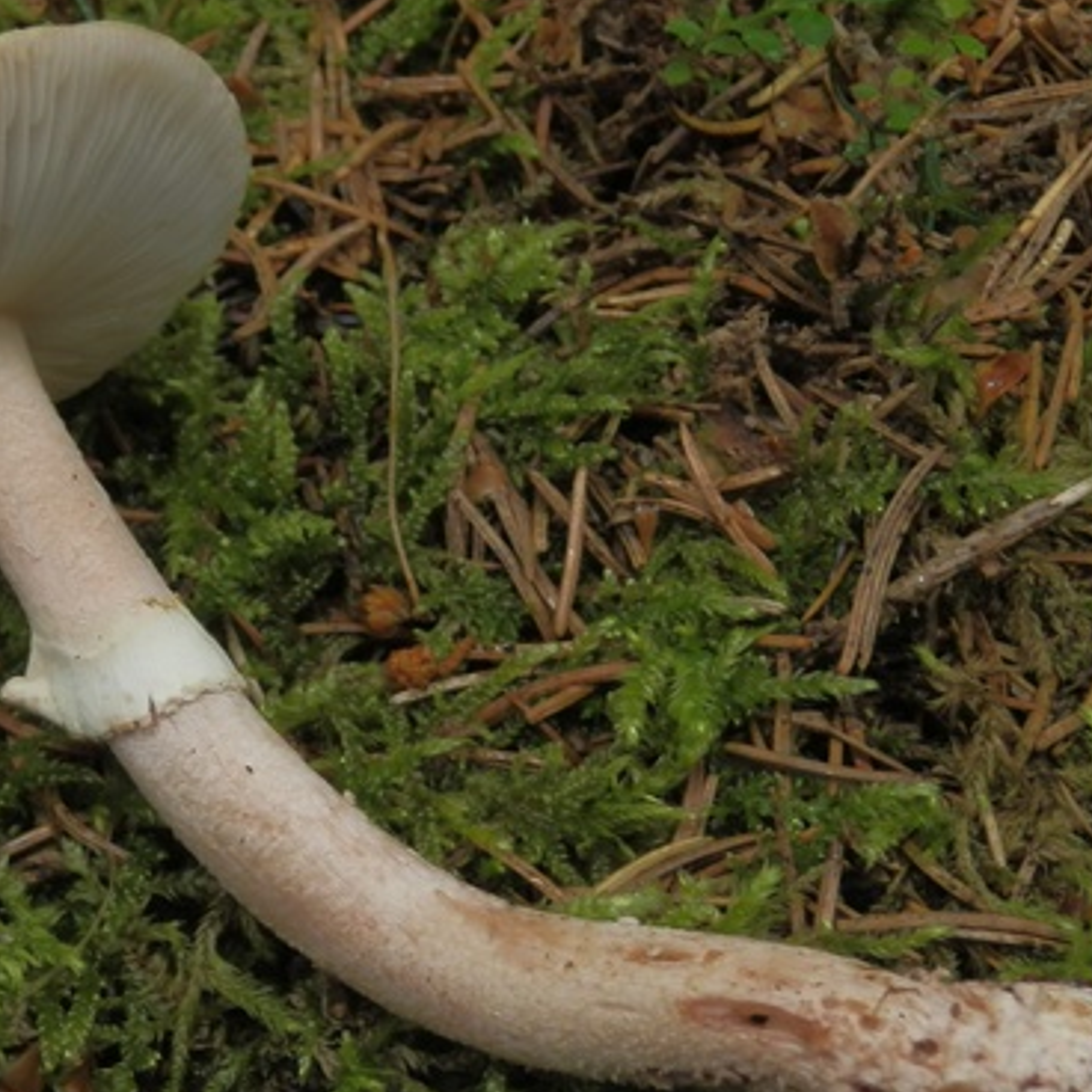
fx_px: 2534
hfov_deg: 24.2
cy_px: 718
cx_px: 371
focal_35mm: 71
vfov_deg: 24.2
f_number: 3.9
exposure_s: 1/40
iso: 80
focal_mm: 6.7
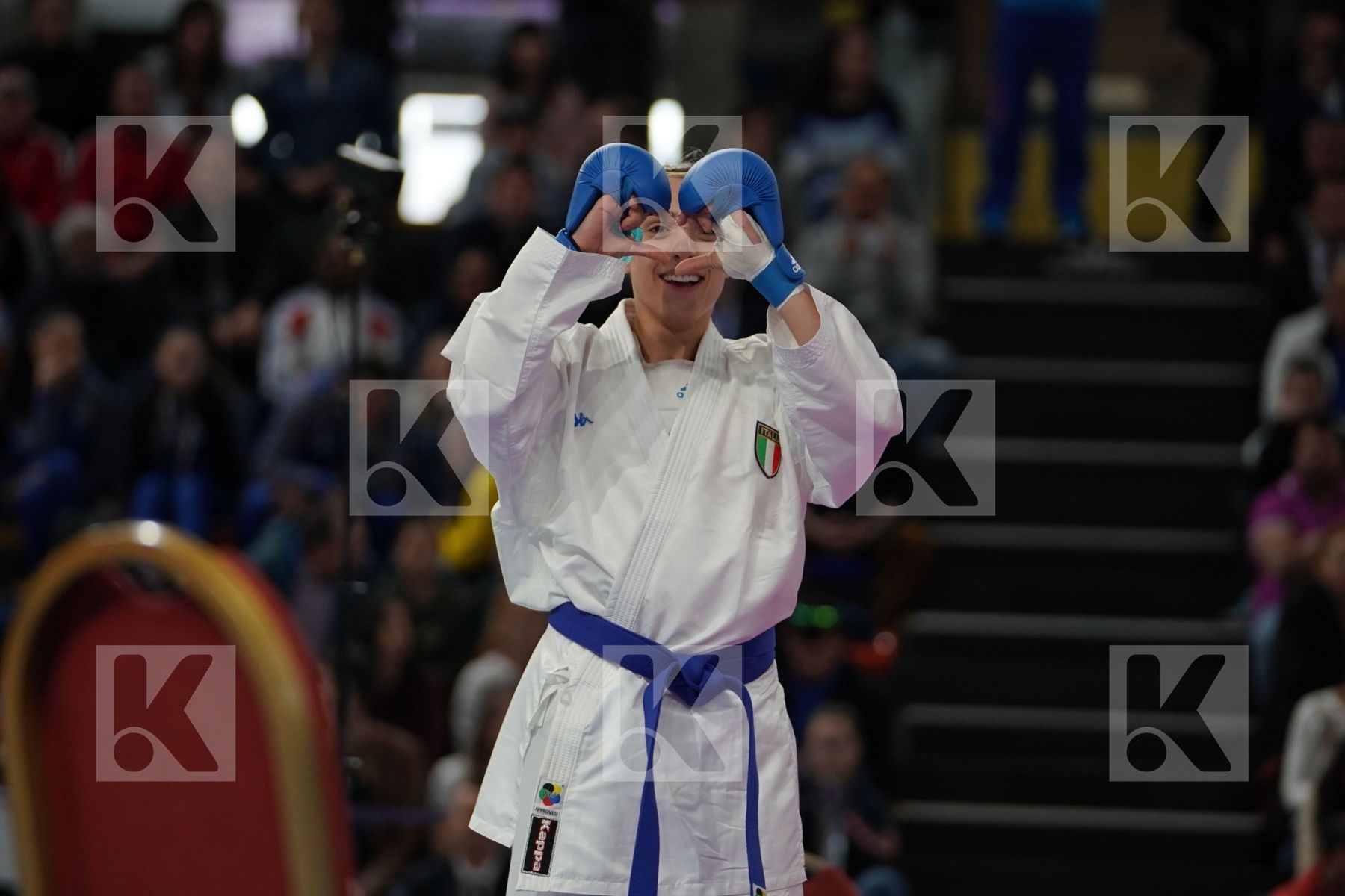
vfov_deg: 5.8
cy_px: 448
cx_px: 672
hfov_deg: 8.7
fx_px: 8854
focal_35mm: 237
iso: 1000
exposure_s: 1/1000
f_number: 2.8
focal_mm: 158
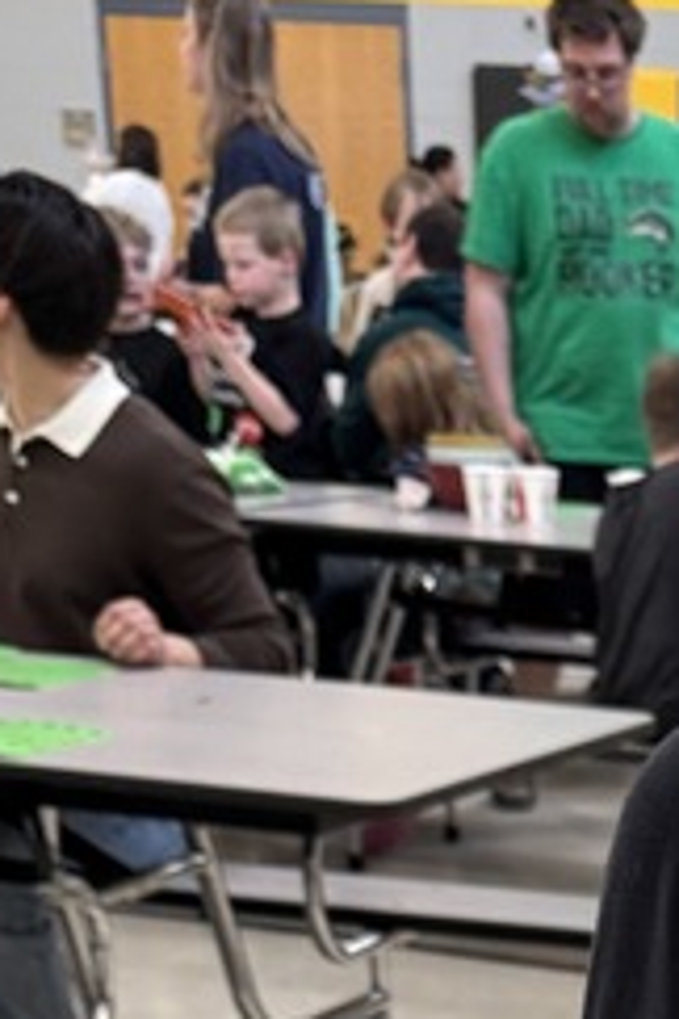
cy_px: 1736
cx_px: 1102
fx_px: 2970
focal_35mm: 105
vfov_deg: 16.7
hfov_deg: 12.2
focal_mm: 6.76
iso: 160
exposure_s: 1/60
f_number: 1.78
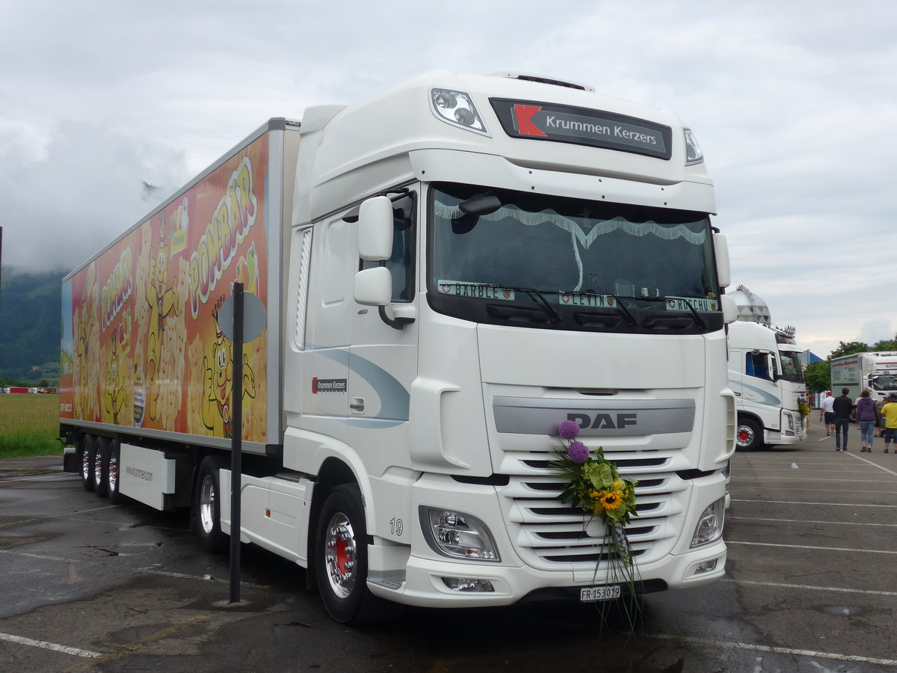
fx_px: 1062
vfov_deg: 35.1
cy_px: 336
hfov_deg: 45.8
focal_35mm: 41
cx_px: 448
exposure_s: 1/1000
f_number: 2.8
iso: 80
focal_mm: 8.4
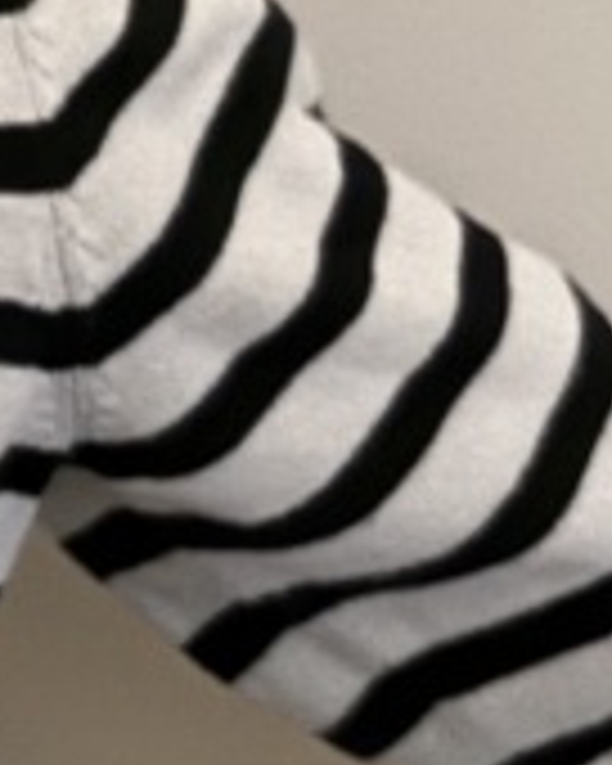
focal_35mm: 159
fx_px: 3600
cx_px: -680
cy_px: -124
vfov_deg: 11.9
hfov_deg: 9.0
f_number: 1.6
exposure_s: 1/20
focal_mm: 5.96
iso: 1000
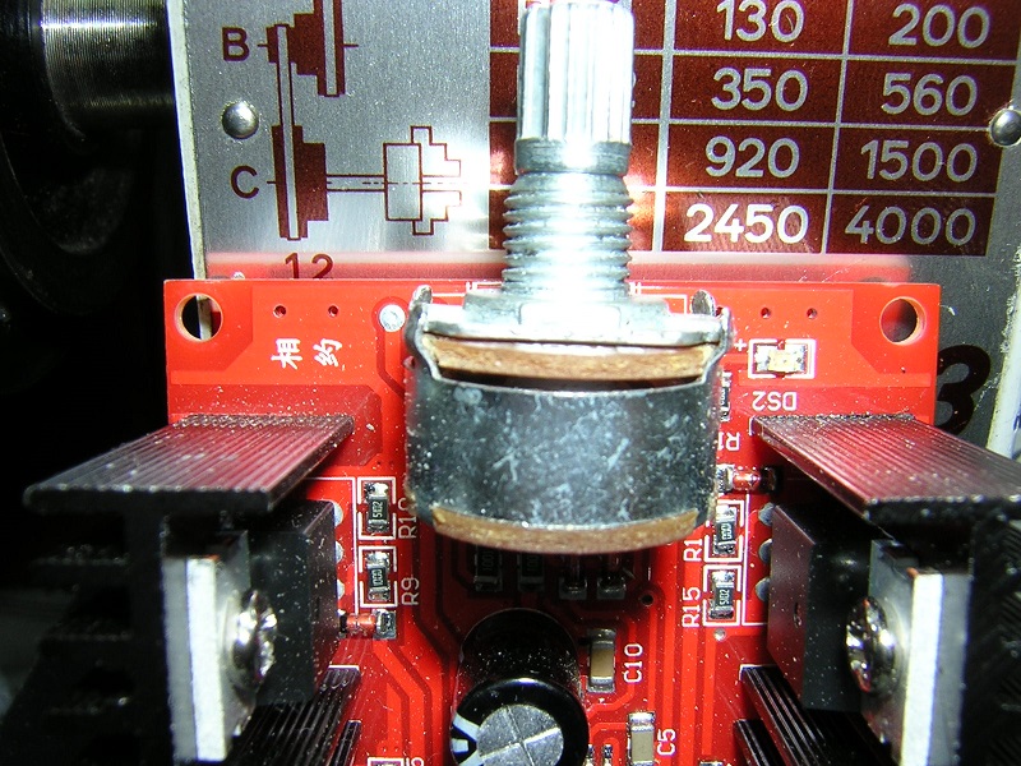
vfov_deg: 39.7
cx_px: 510
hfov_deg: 51.4
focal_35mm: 36
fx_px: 1062
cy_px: 383
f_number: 5.2
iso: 100
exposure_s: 1/60.1
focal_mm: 4.7
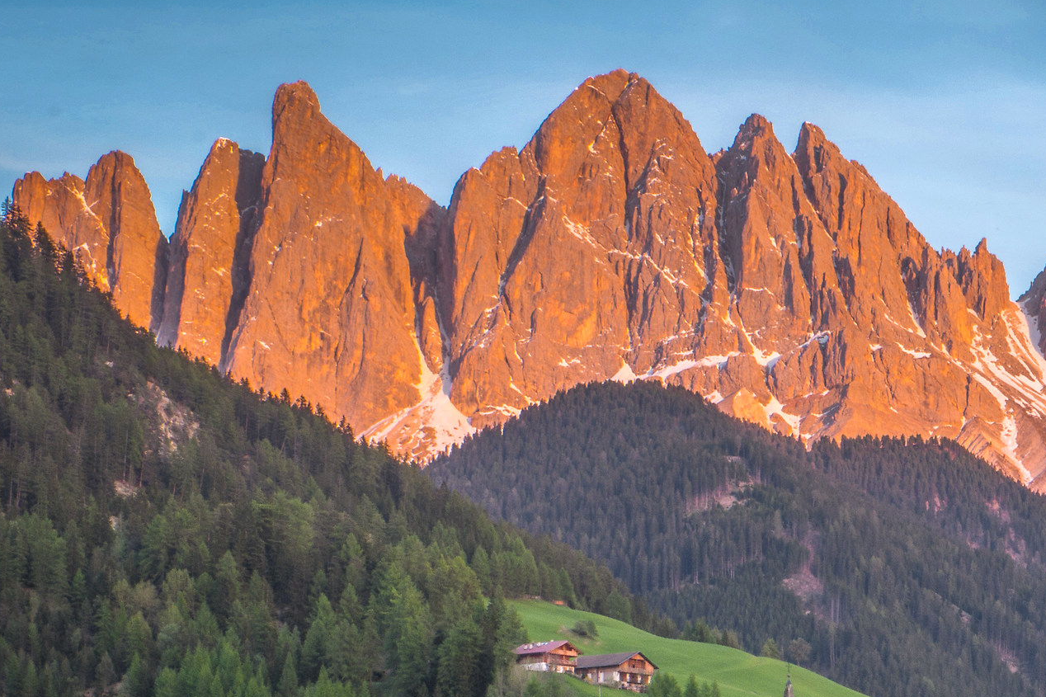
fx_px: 3079
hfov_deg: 18.9
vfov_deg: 12.8
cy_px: 654
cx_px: 939
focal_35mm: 106
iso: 200
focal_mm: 37.1
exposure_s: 1/2
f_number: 22
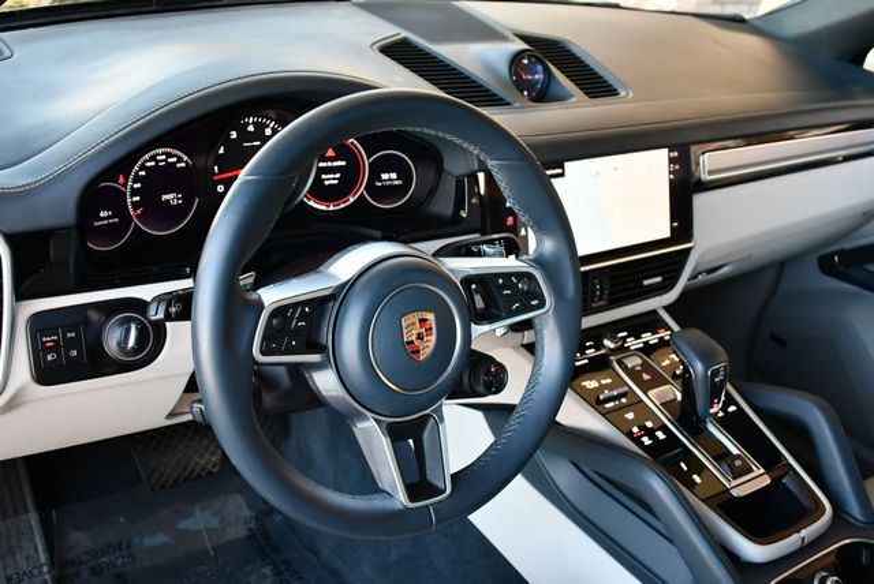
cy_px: 292
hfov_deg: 46.4
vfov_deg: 32.0
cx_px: 437
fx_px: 1021
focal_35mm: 42
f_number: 3.8
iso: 800
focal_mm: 21
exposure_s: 1/160
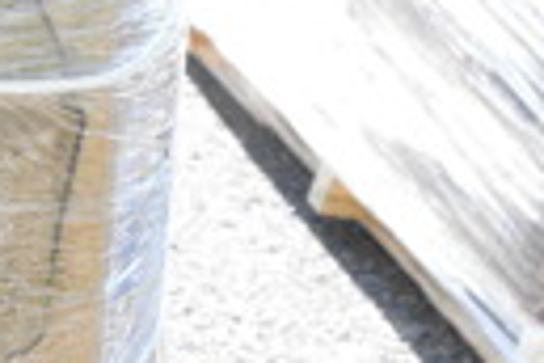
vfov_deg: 7.7
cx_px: -696
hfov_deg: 10.3
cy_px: 194
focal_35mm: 177
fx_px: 2680
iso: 6400
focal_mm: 25
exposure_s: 1/640
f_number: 13
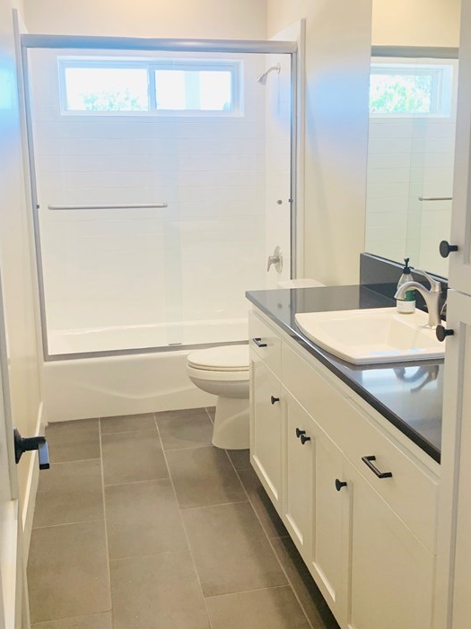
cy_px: 299
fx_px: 690
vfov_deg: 49.0
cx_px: 256
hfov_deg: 37.7
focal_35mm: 38
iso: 100
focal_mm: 4.25
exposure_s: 1/60
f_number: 1.8
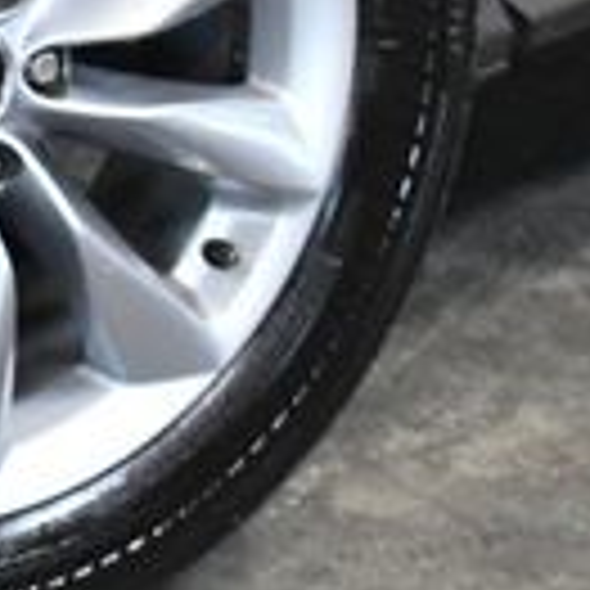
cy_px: -230
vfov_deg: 6.1
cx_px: -811
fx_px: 5457
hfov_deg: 5.9
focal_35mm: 283
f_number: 4.5
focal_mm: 34
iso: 1800
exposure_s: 1/125
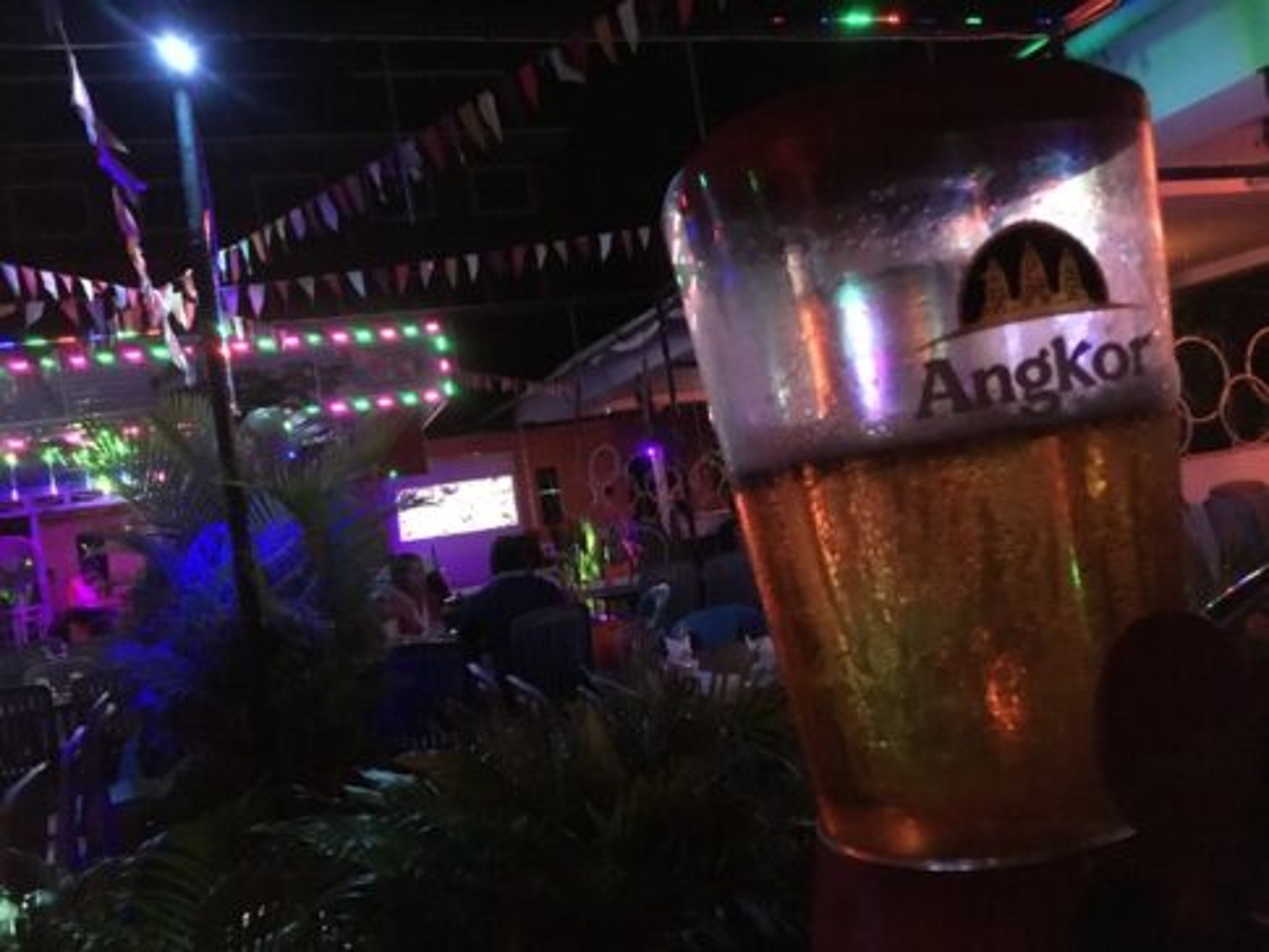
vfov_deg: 48.2
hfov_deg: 61.6
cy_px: 476
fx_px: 1063
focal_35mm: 29
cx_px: 634
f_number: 2.2
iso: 1600
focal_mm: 4.15
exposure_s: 1/17
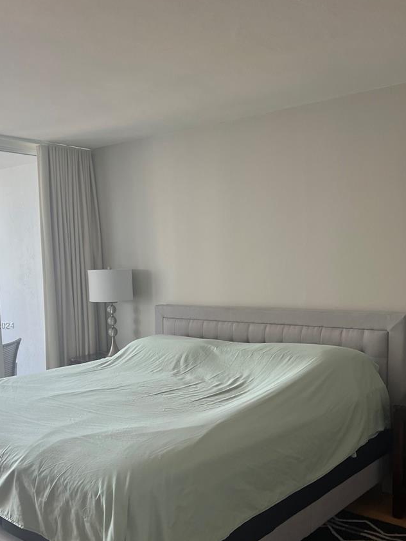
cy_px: 325
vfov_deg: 49.8
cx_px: 185
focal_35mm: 37
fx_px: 579
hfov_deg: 38.6
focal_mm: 5.7
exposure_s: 1/121
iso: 80
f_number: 1.5
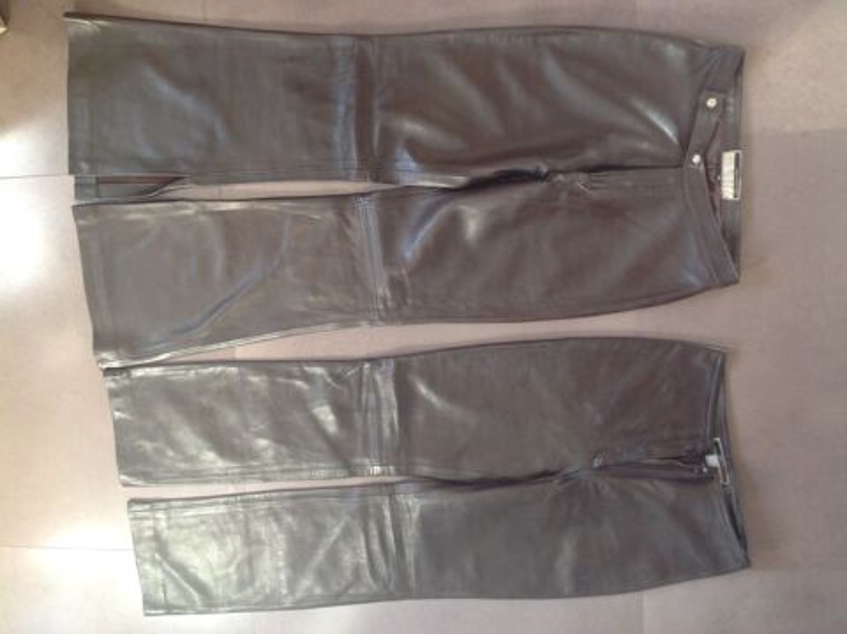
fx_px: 856
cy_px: 317
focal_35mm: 35
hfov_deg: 52.7
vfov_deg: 40.6
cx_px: 424
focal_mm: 4.28
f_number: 2.4
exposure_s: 1/15
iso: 100
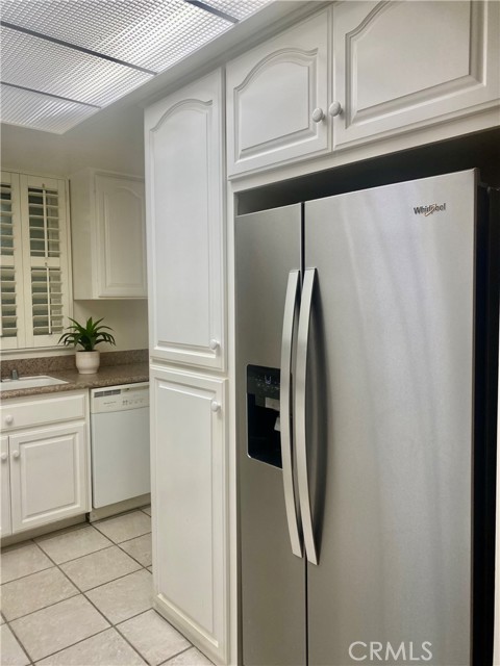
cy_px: 333
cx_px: 250
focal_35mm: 26
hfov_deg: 53.1
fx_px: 501
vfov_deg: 67.3
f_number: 1.8
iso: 80
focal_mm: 4.25
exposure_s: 1/120
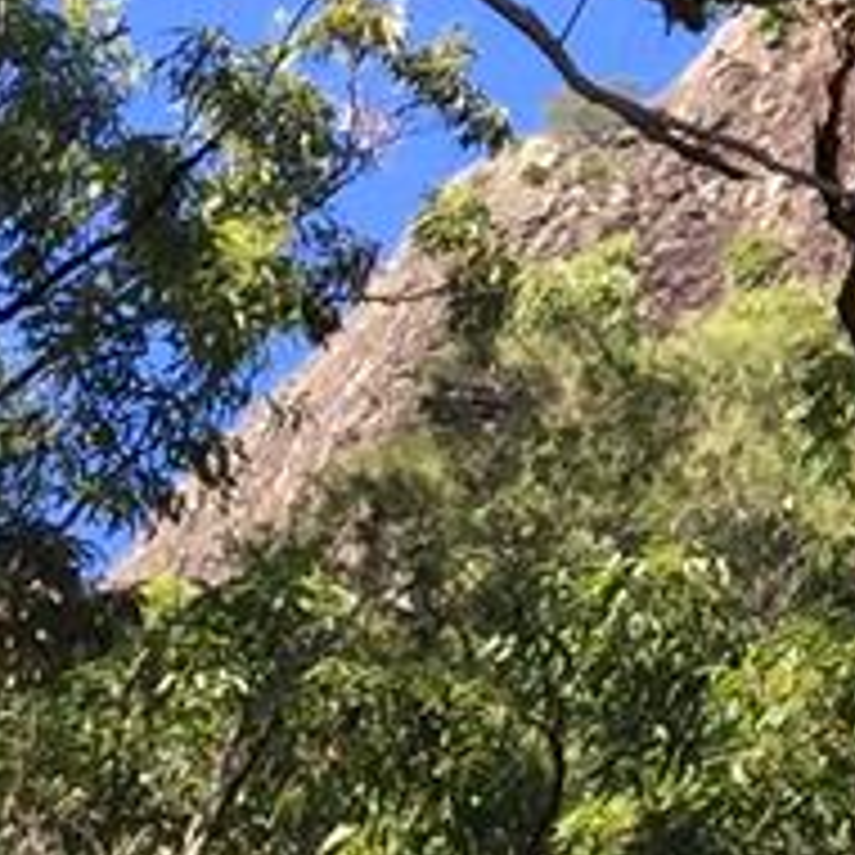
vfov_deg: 7.8
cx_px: 2434
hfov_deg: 7.2
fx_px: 6148
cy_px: -486
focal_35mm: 220
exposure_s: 1/507
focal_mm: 4.15
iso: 32
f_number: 2.2
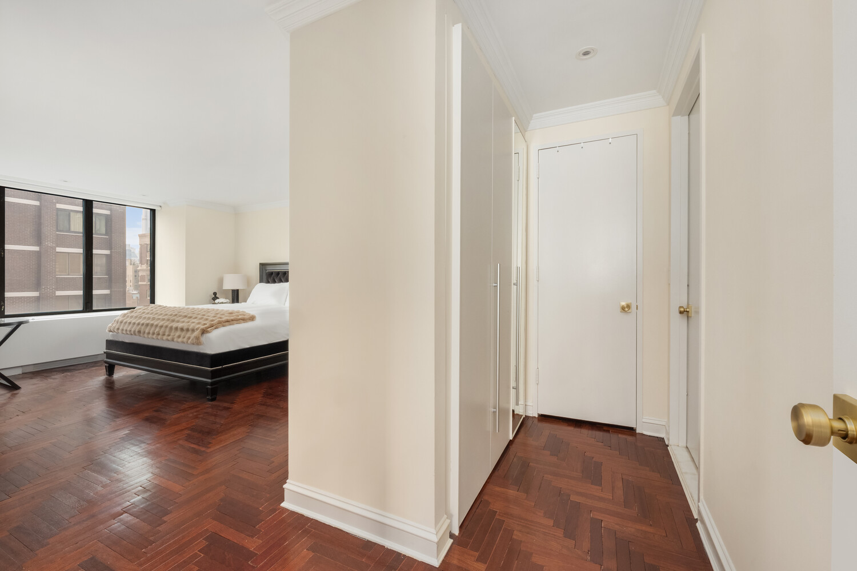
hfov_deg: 104.3
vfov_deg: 81.2
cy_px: 286
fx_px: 333
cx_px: 428
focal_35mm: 14
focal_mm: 14
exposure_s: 1/1.43
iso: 800
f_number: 22
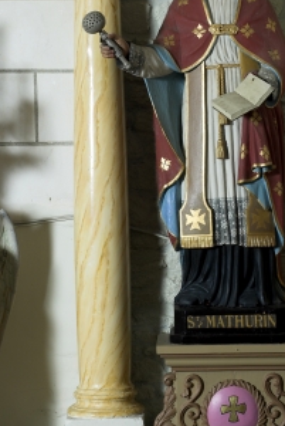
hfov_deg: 11.2
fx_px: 1455
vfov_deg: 16.6
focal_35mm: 123
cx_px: 206
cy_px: 143
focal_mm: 48
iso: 100
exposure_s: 1/60
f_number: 10
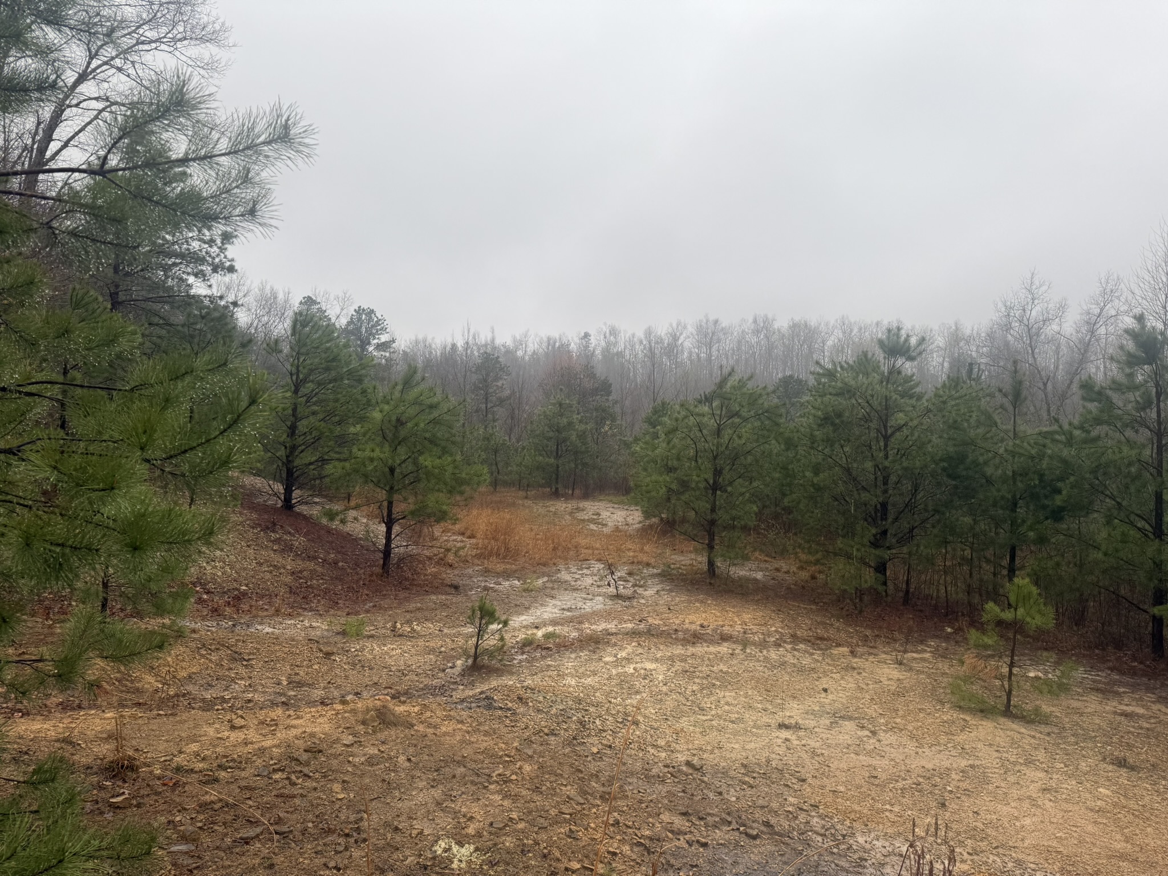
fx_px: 810
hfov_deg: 71.6
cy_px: 438
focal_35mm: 24
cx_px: 584
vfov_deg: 56.8
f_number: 1.78
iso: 80
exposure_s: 1/898
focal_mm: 6.76
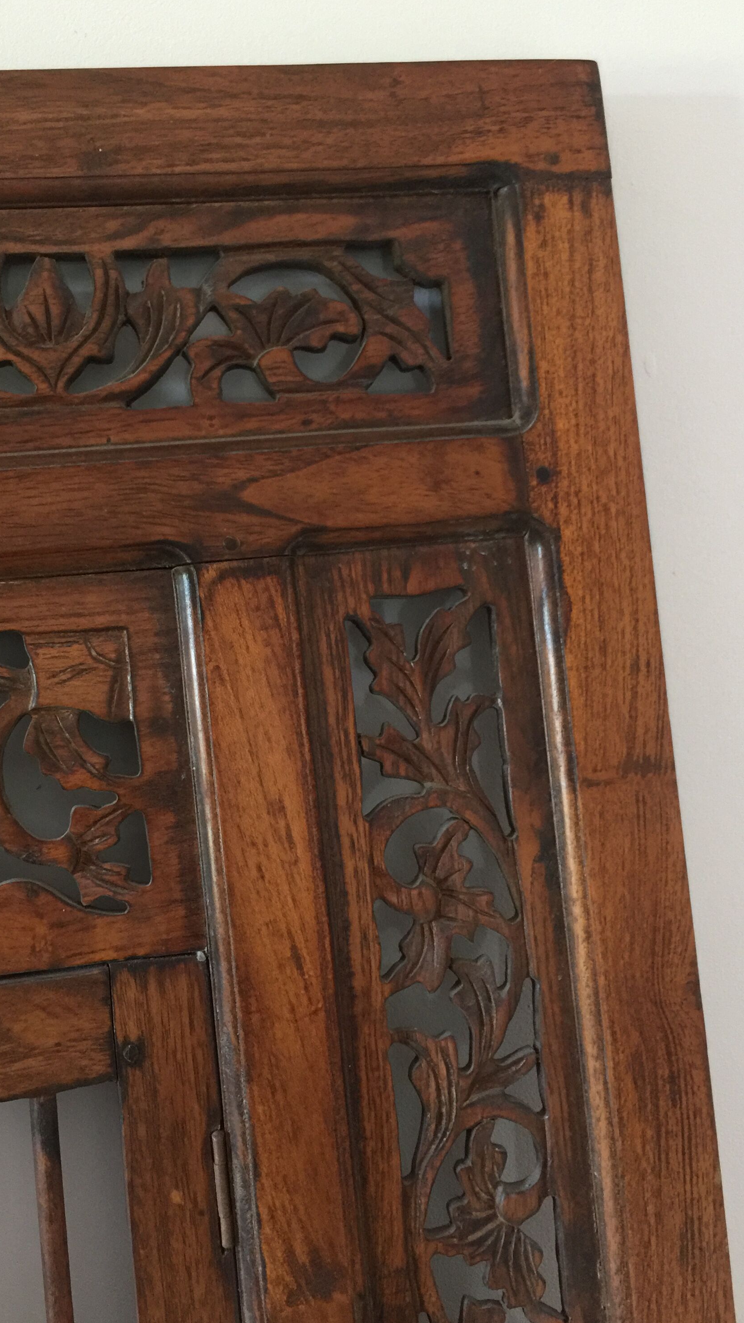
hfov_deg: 33.6
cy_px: 643
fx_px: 1228
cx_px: 311
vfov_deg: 56.6
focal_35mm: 35
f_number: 2.2
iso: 125
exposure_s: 1/17
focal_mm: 4.15
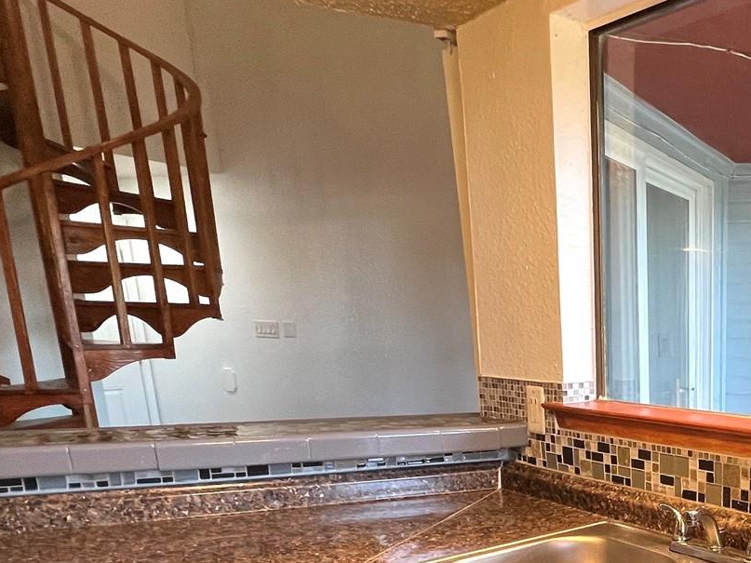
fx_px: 716
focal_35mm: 33
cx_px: 727
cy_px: 523
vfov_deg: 39.4
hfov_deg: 47.4
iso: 160
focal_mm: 1.57
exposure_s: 1/60
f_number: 1.8
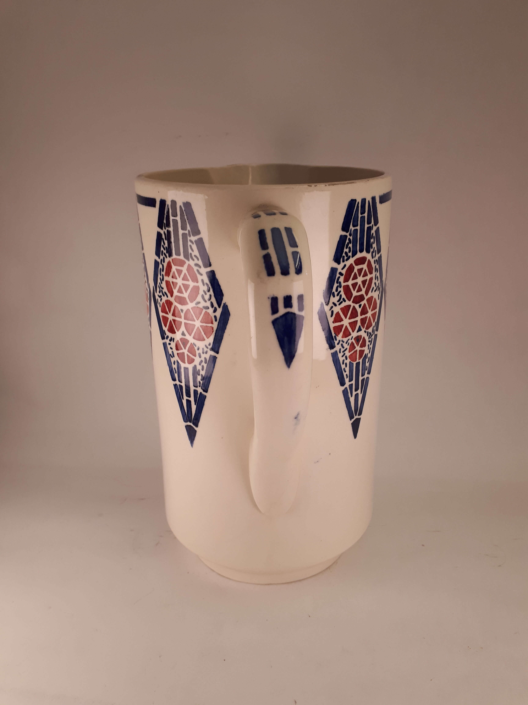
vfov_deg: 65.3
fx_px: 549
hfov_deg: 51.4
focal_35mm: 27
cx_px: 264
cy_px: 352
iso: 64
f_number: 1.9
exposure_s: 1/50
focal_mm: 3.6
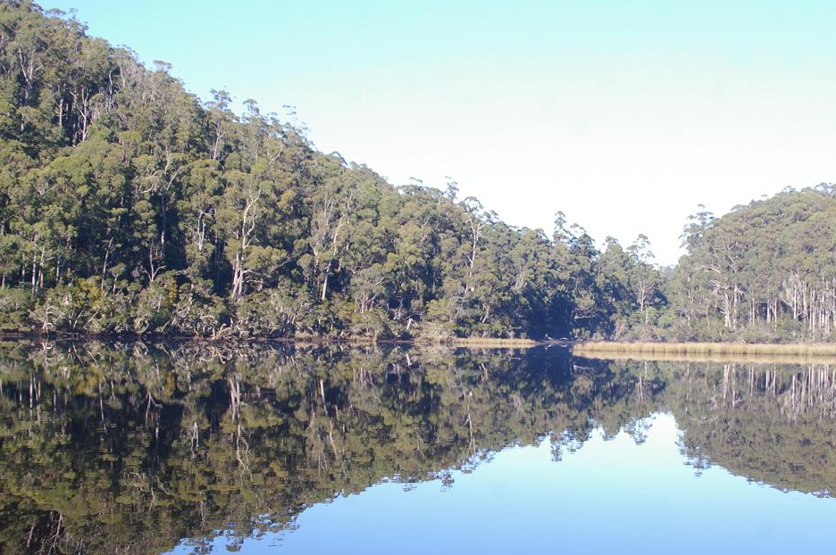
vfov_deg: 25.0
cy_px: 317
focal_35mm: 54
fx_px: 1253
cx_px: 520
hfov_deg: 36.7
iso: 200
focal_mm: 28
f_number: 6.7
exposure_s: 1/180
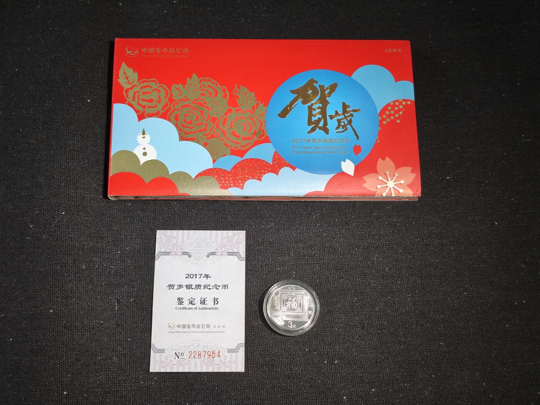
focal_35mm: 44
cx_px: 270
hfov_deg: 42.9
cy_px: 202
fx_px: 686
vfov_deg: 32.9
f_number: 1.5
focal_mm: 4.94
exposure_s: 1/120
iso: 50
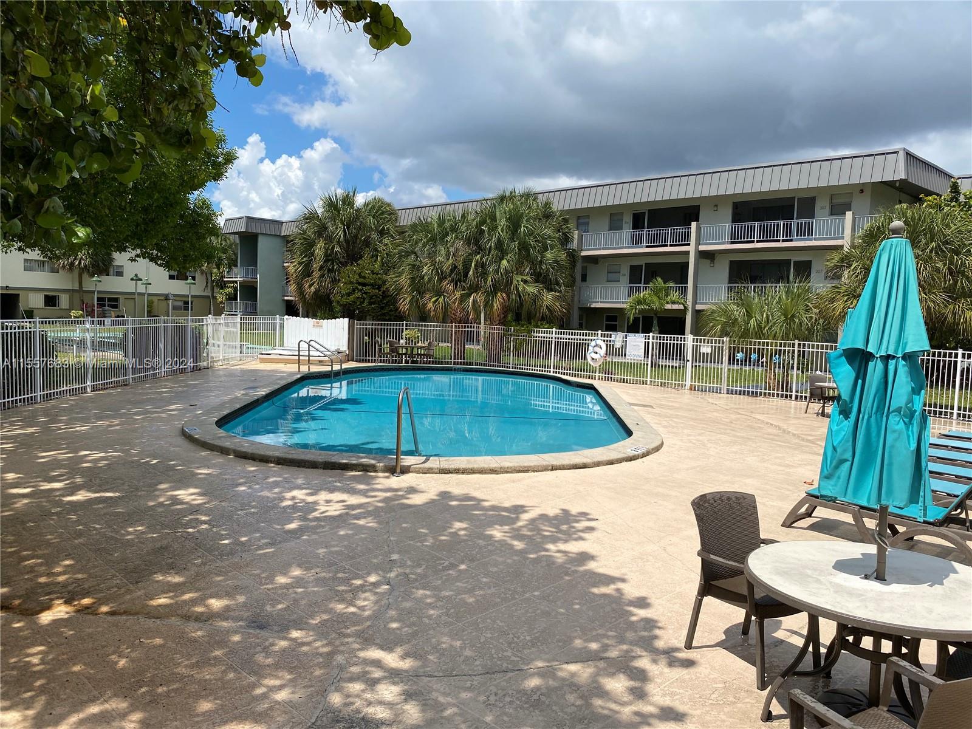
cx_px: 486
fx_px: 730
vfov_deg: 53.1
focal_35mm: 26
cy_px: 364
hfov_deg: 67.3
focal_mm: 4.25
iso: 32
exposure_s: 1/4808
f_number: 1.8
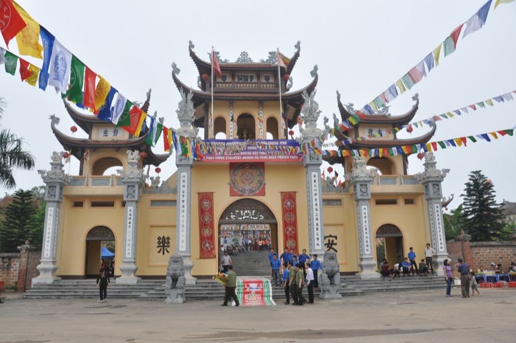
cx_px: 258
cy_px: 172
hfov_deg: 67.5
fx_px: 386
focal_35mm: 27
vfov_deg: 47.8
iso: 400
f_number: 7.1
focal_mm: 18
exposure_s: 1/200
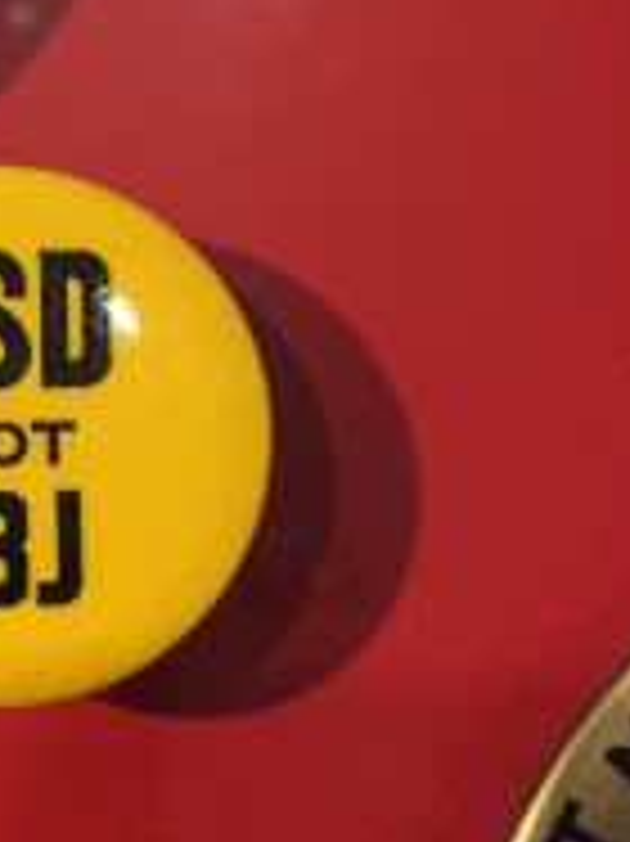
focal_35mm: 62
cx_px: -9
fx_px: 1506
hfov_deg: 22.6
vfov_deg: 31.1
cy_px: 347
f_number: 2.2
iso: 250
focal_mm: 4.15
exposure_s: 1/30
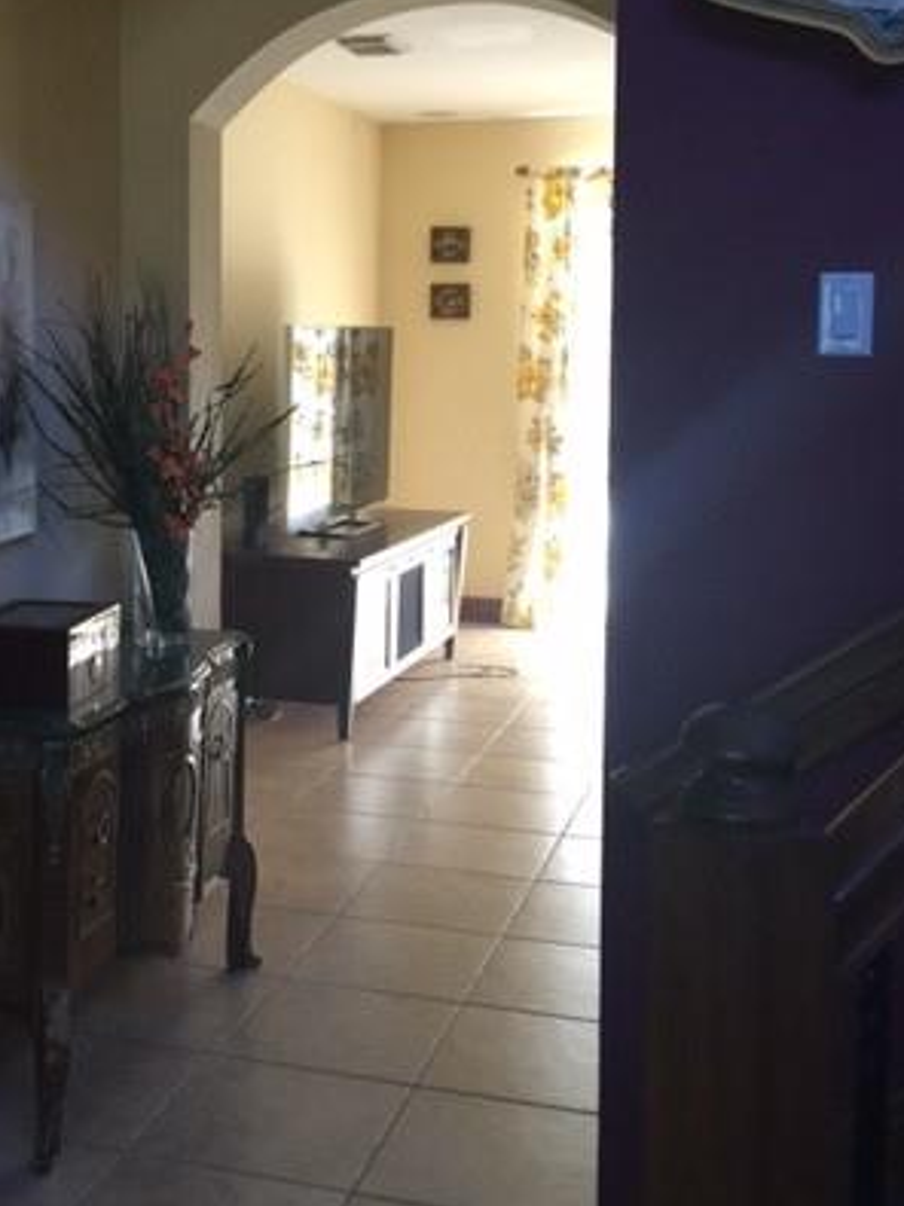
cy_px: 452
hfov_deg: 30.6
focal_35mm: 47
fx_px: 1637
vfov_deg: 40.2
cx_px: 287
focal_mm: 4.15
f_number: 2.2
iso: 40
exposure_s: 1/15
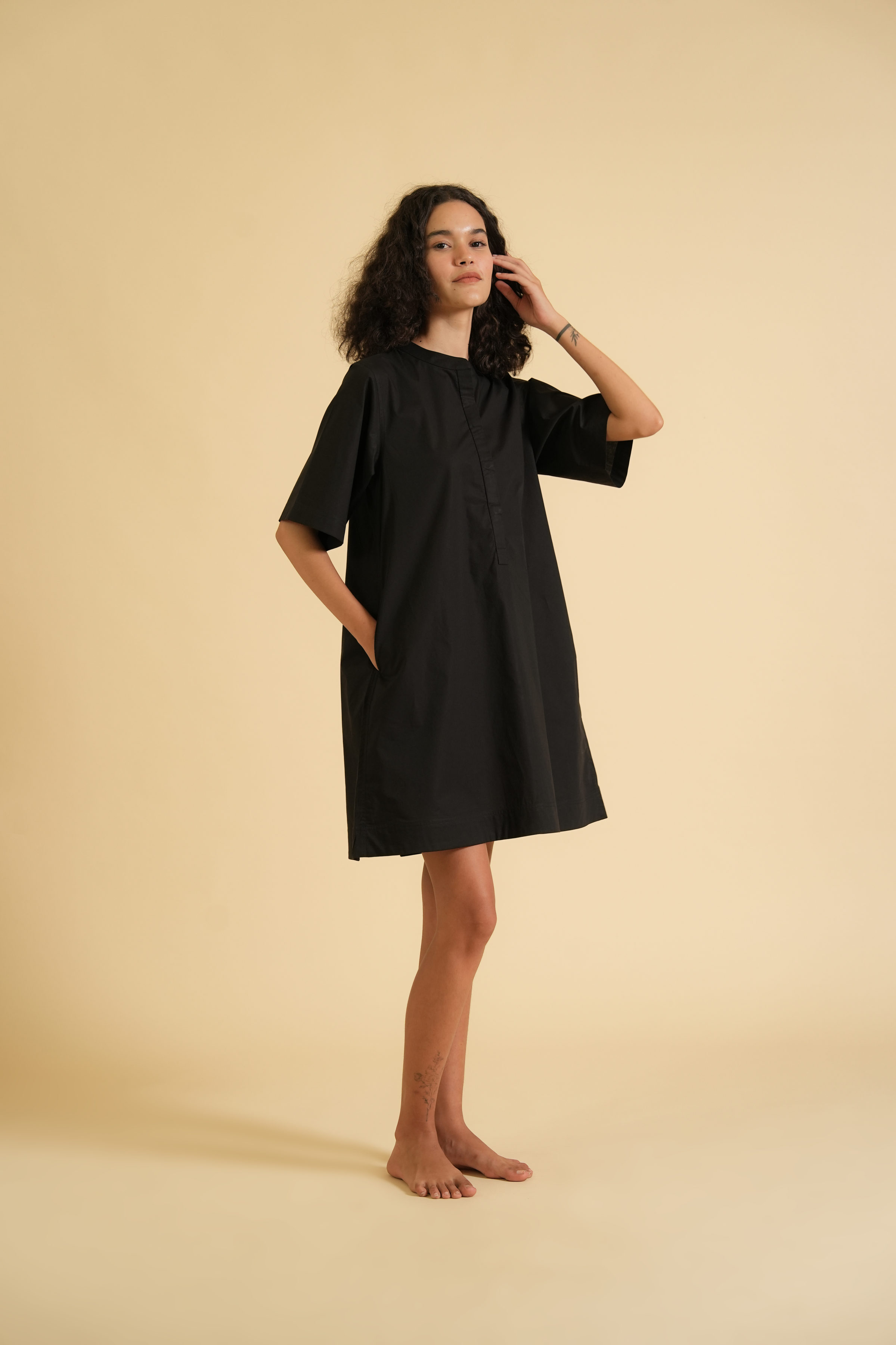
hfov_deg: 20.9
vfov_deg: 31.0
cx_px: 448
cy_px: 672
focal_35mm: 65
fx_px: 2427
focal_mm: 65
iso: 500
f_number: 4.5
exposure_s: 1/125
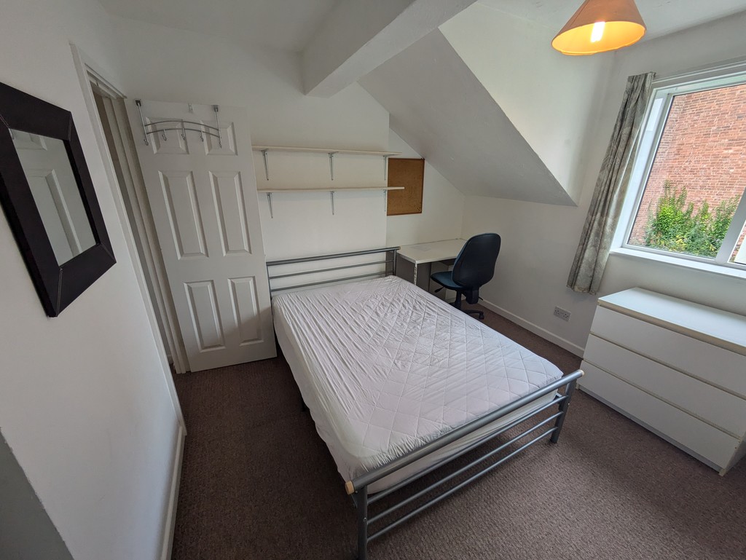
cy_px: 280
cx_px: 373
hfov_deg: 102.0
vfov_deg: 85.7
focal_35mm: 14
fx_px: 302
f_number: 2.2
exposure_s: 1/100
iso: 65
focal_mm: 1.83
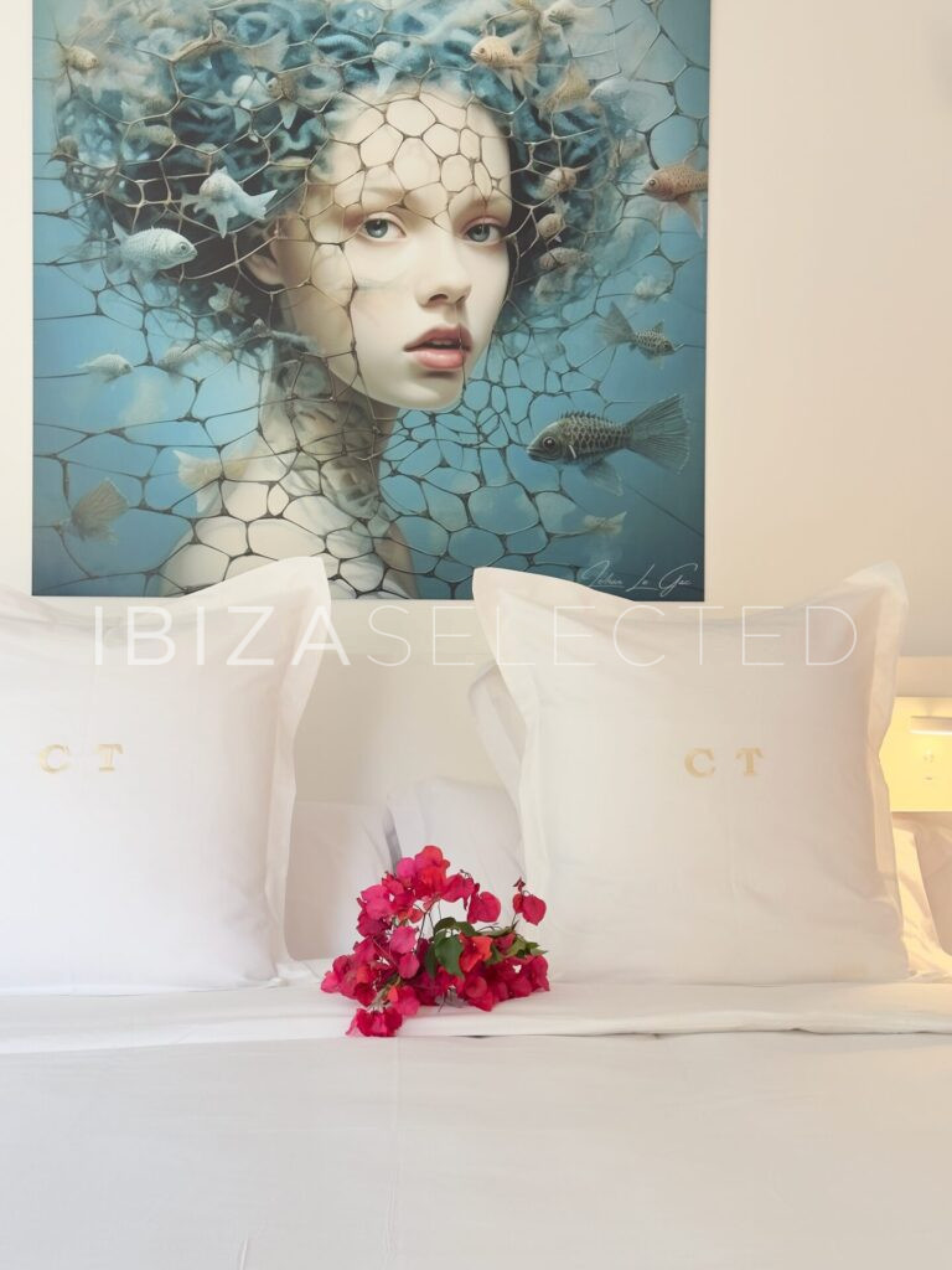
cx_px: 476
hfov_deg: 30.3
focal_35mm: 48
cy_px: 635
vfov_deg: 39.7
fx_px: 1760
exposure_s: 1/100
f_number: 1.78
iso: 80
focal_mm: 6.76
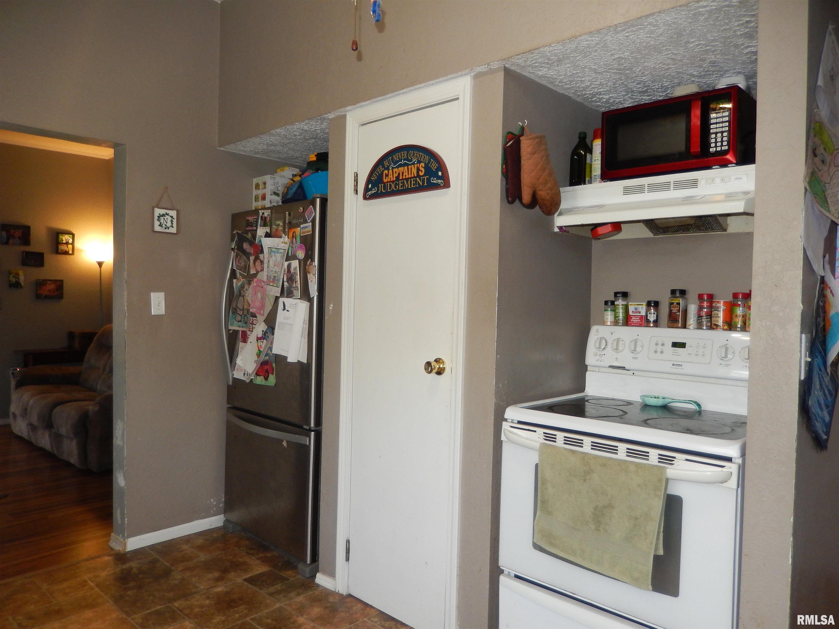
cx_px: 420
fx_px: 606
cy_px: 314
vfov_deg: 54.9
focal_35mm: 25
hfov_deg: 69.4
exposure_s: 1/30
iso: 200
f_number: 3.4
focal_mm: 4.5
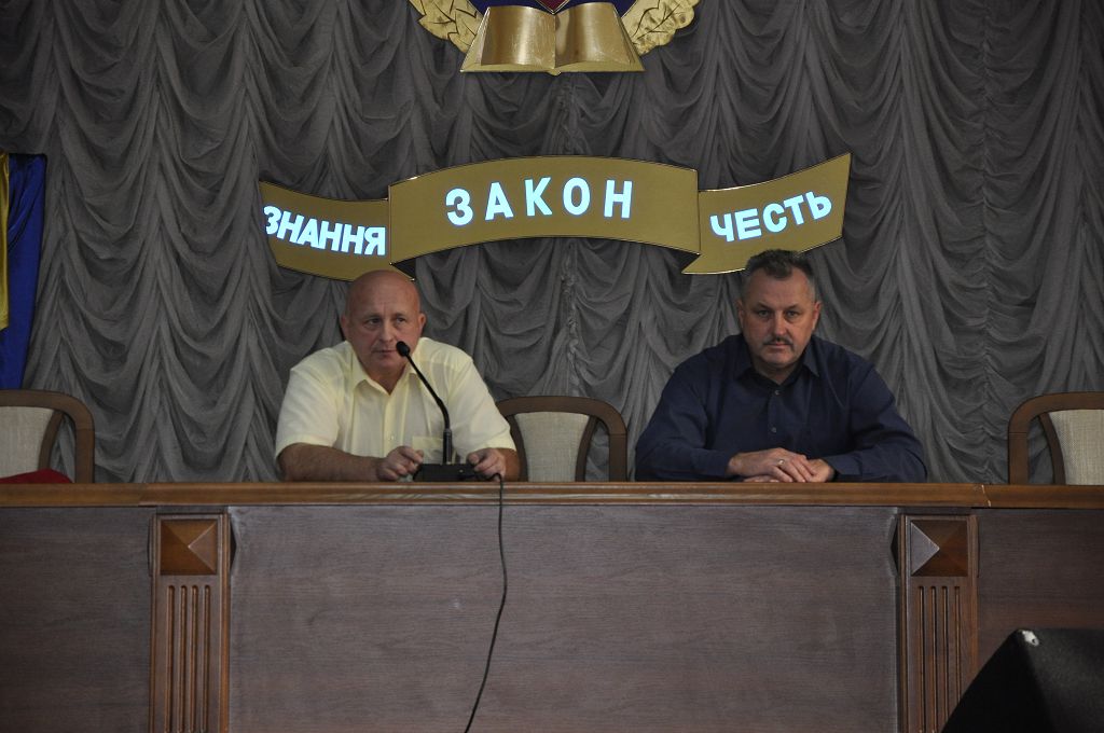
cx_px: 552
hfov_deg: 13.1
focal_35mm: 158
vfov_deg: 8.7
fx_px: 4824
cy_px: 366
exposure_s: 1/60
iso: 800
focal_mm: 105
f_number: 5.6
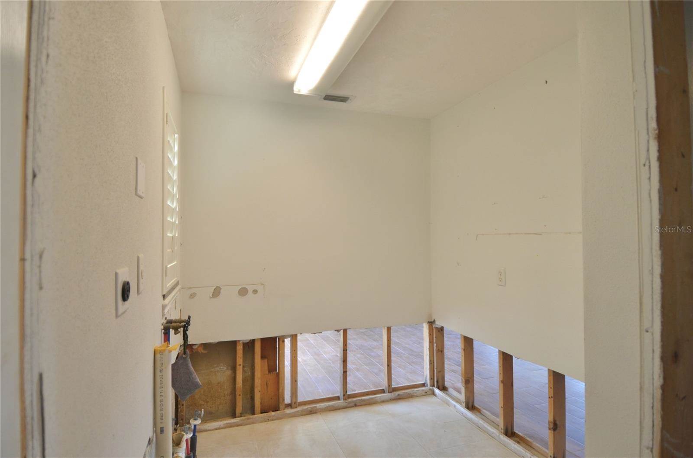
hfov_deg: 90.1
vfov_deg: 67.1
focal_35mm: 18
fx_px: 346
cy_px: 229
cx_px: 346
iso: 400
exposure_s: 1/80
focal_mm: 12
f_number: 4.5
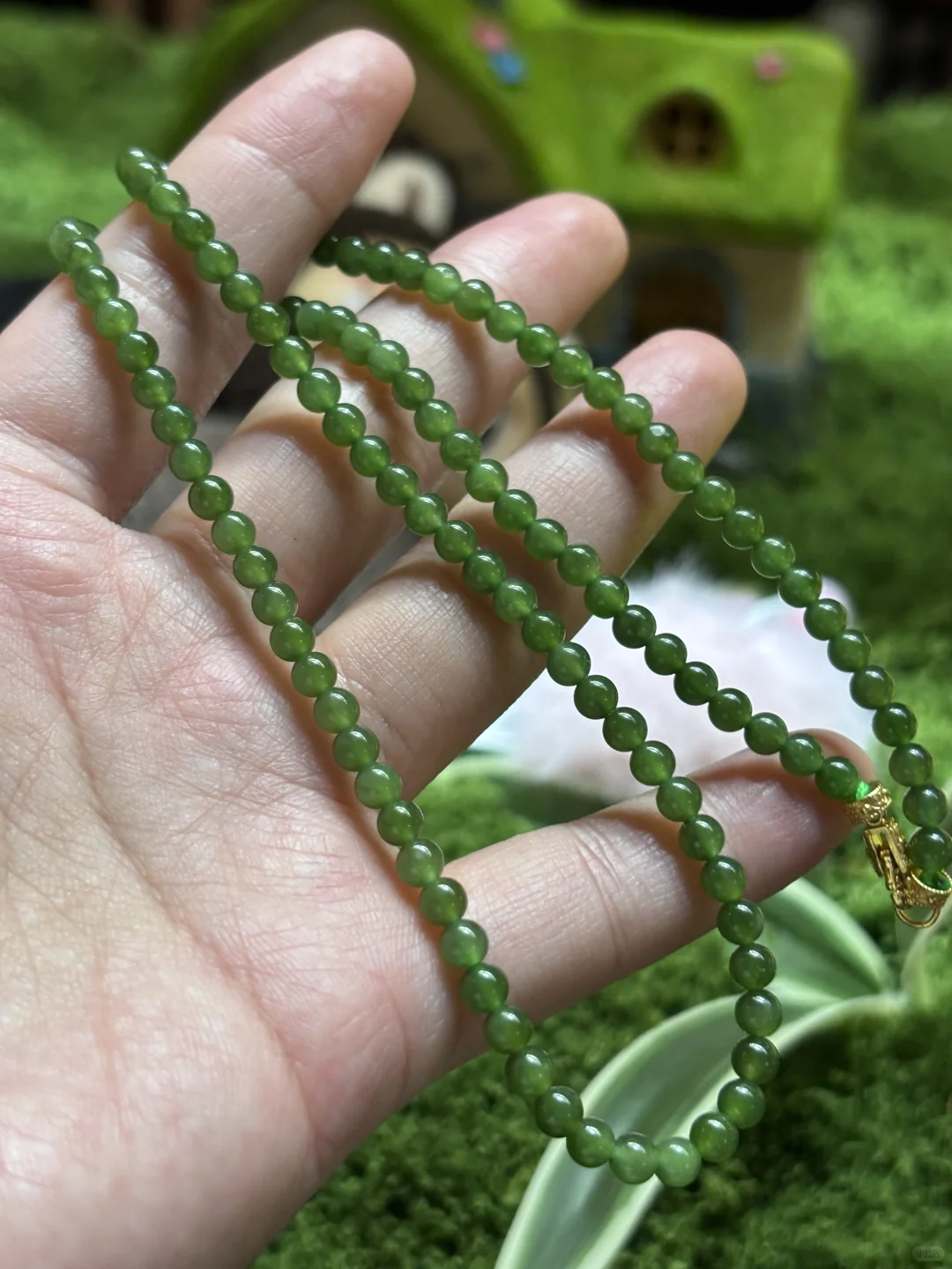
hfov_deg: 28.0
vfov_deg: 36.8
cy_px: 634
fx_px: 1907
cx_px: 476
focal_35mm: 52
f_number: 1.6
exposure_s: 1/50
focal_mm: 5.96
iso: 100
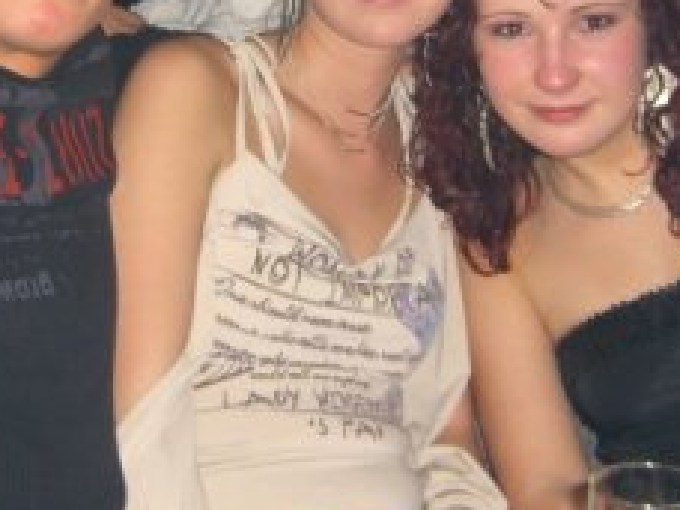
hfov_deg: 19.6
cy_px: 113
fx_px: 1964
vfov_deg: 14.7
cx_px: 328
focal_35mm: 100
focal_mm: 7.9
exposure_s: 1/60
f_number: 2.8
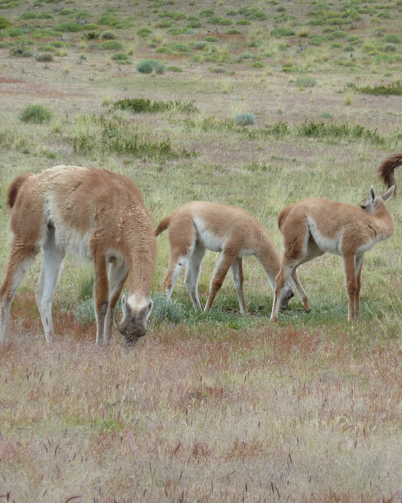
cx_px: 285
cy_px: 251
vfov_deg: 6.1
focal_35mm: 316
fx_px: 4700
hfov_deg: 4.9
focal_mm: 39.7
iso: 80
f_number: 4.7
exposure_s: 1/125
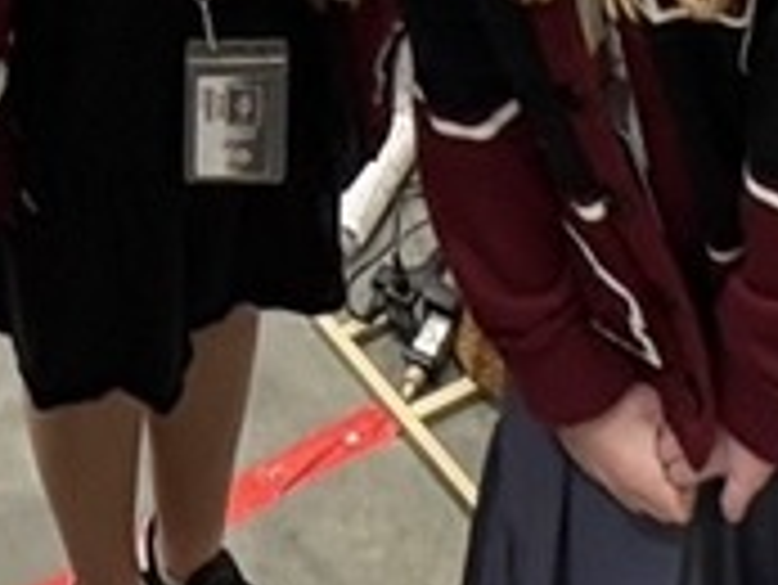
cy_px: -657
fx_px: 1867
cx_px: -63
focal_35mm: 83
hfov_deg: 22.3
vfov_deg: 14.2
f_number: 2.2
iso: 160
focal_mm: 2.22
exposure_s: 1/60
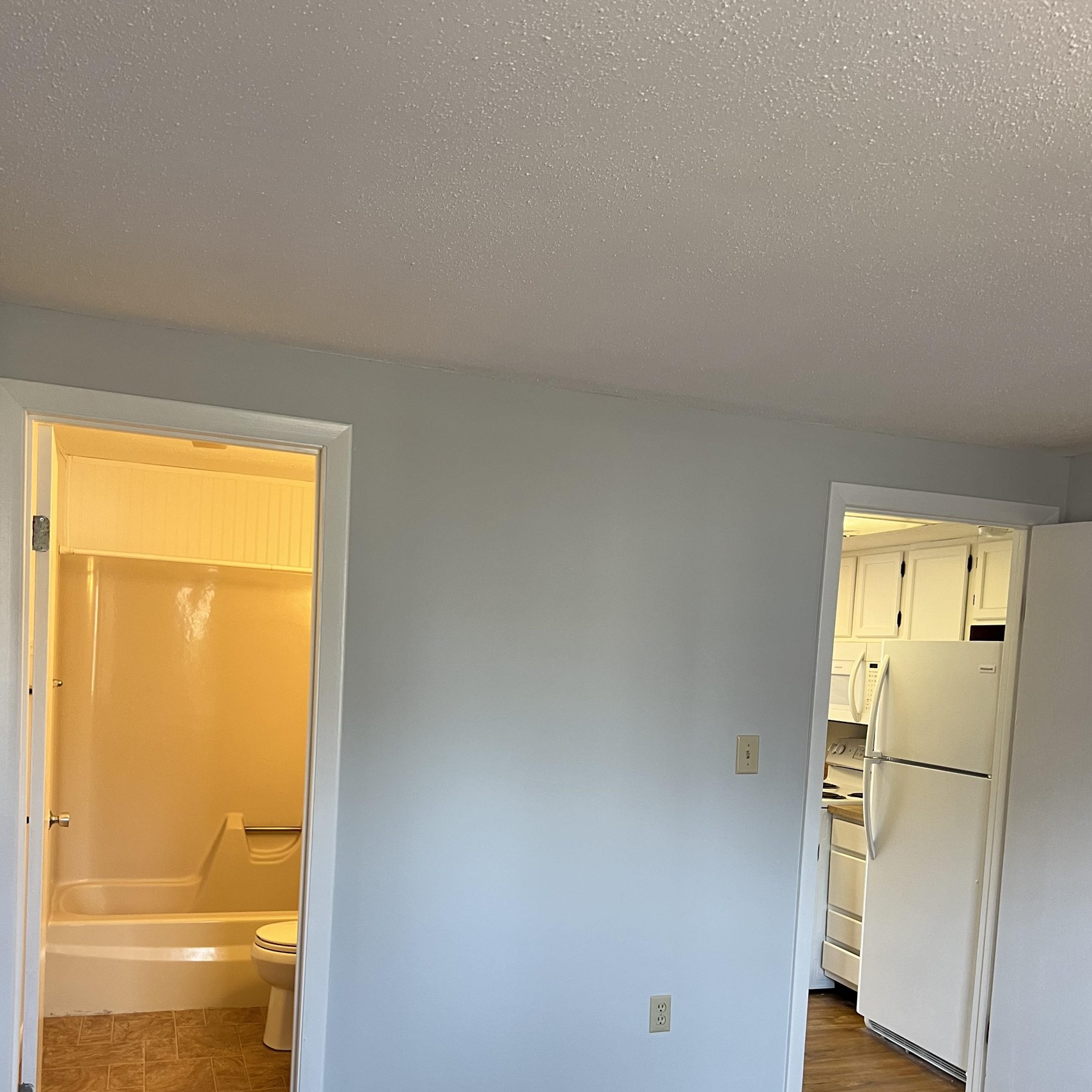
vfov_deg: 51.5
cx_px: 549
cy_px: 735
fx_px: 1106
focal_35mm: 31
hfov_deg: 52.5
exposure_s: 1/60
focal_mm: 5.7
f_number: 1.5
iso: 80
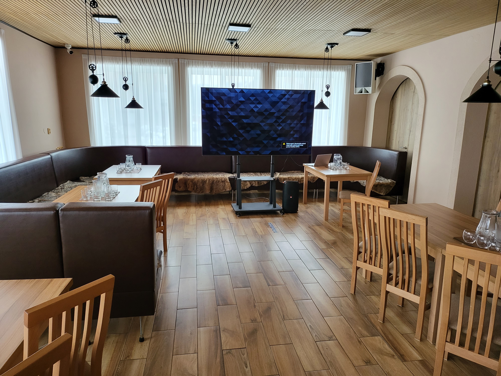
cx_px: 250
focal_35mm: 24
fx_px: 347
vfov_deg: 56.8
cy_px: 188
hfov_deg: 71.6
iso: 250
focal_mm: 5
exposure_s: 1/100
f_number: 1.8
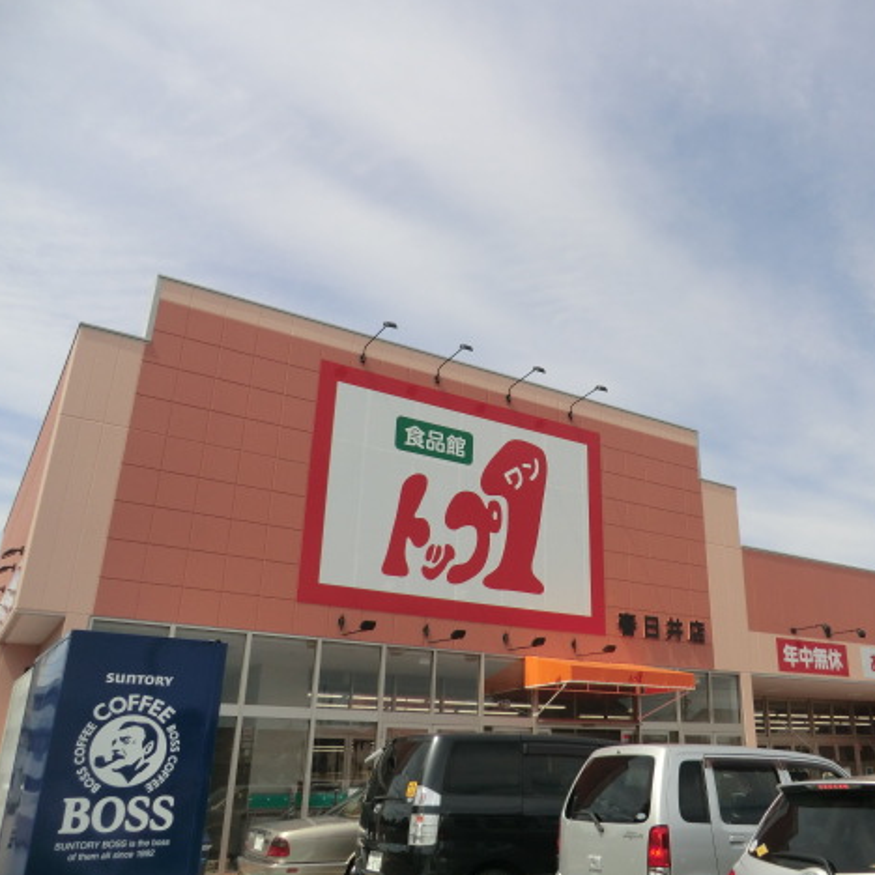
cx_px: 574
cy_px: 439
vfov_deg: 55.6
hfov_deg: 54.6
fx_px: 829
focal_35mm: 29
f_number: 7.5
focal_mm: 4.3
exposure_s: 1/320
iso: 80
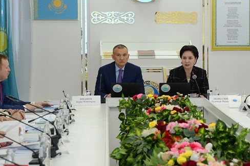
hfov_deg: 12.2
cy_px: 67
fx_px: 1166
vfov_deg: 8.2
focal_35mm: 168
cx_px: 178
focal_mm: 82
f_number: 5.6
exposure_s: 1/160
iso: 2500
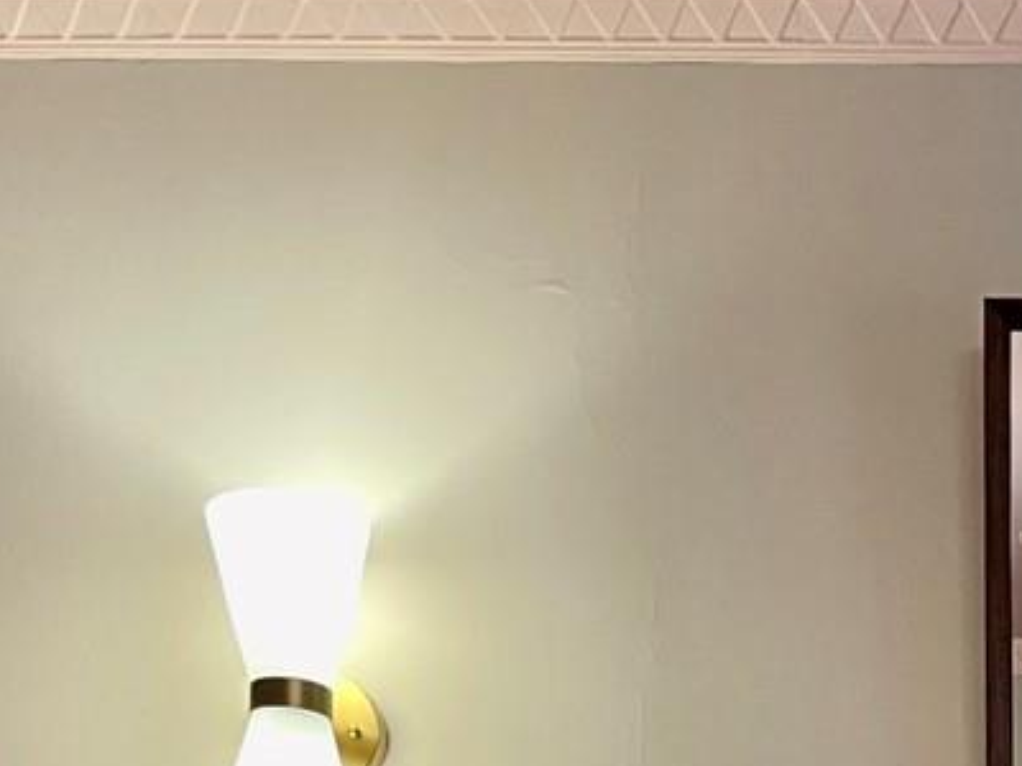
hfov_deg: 17.4
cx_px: 1428
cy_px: 1498
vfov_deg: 12.6
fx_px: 3070
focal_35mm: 104
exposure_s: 1/60
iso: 100
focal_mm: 4.2
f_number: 1.6
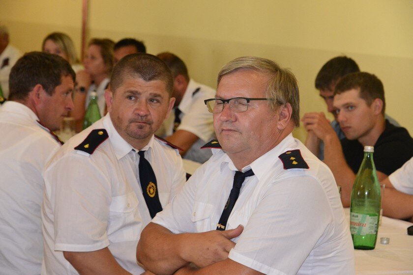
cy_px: 138
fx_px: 1434
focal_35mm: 125
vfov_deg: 11.0
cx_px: 206
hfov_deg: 16.4
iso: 5600
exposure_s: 1/60
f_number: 8
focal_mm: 125
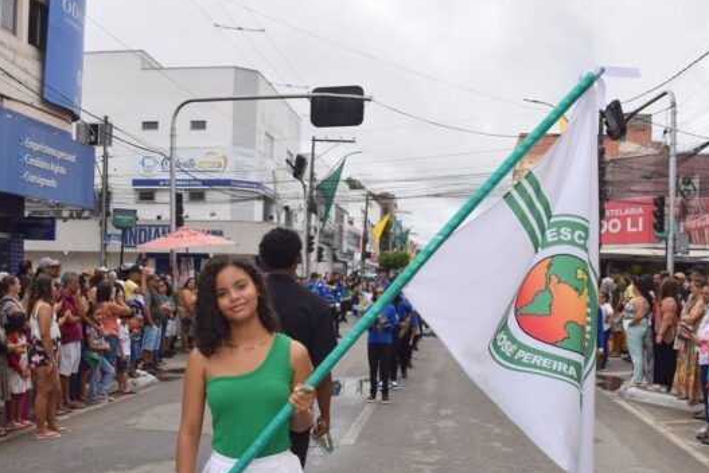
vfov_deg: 34.8
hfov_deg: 50.6
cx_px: 323
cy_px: 306
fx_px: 749
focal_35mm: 38
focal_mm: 18
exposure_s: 1/200
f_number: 10
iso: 100
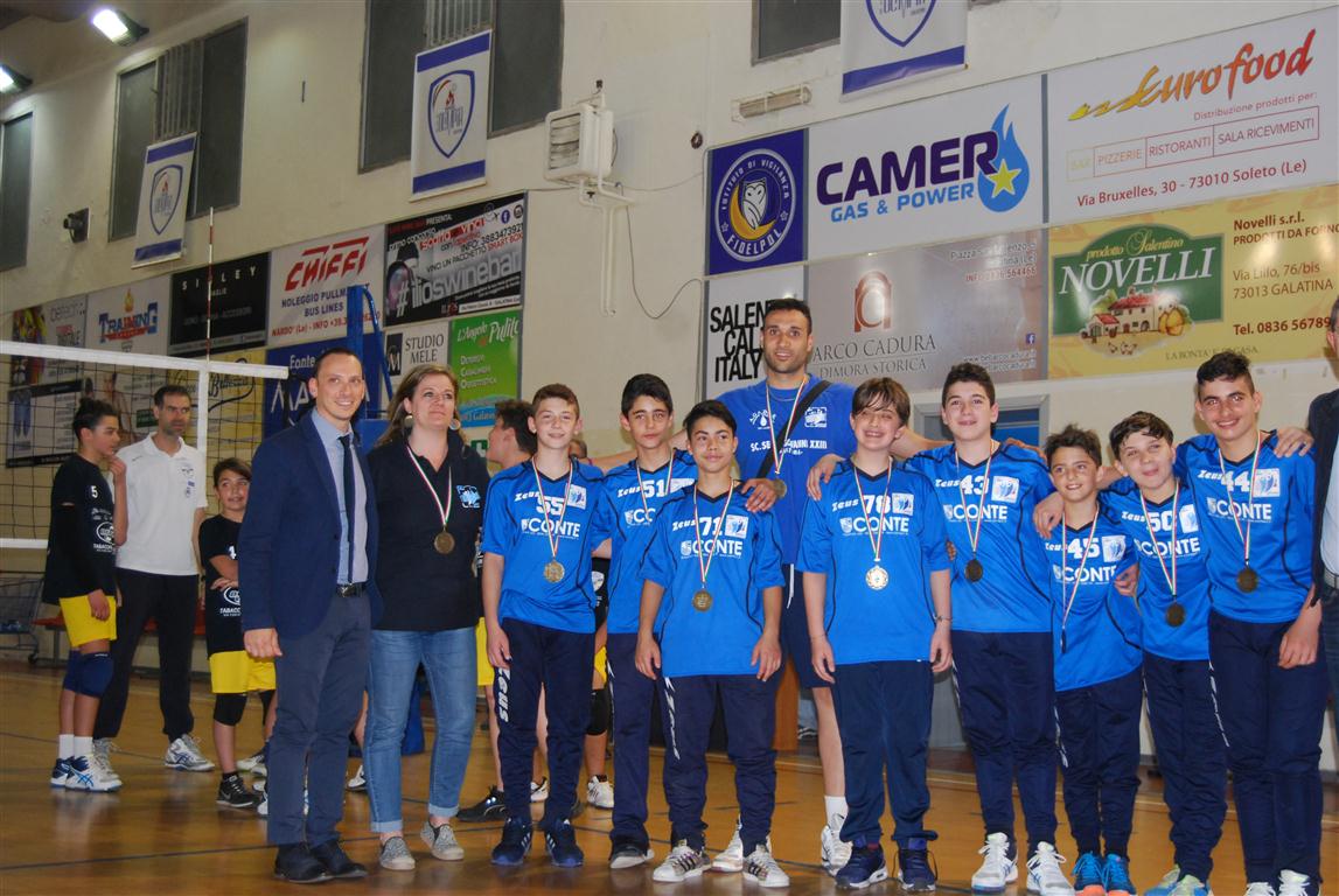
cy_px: 448
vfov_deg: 28.2
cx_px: 670
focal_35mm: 48
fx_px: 1788
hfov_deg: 41.1
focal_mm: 32
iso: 720
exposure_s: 1/60
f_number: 4.5
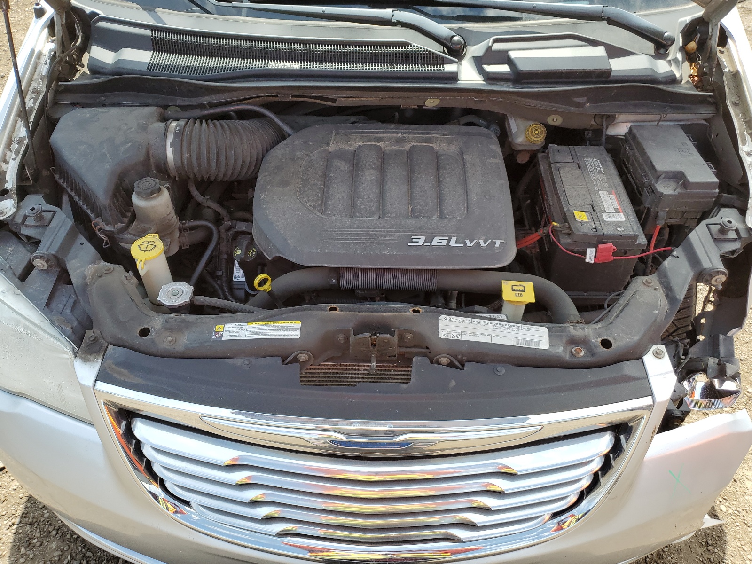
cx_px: 376
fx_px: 565
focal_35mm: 26
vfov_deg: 53.1
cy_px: 282
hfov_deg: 67.3
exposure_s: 1/909
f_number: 1.5
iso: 50
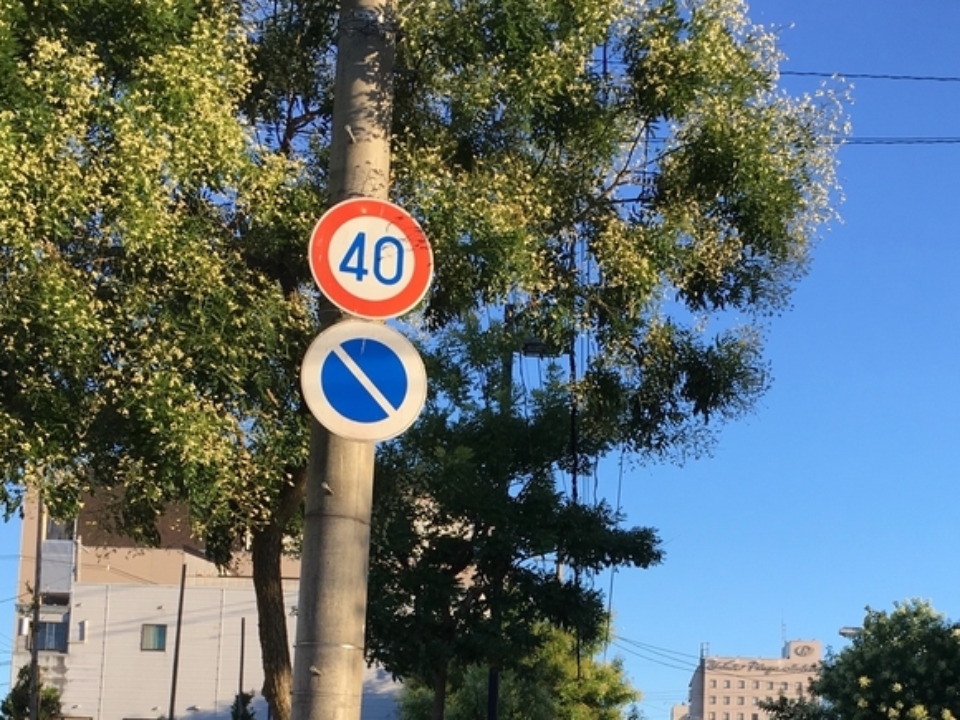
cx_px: 667
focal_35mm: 60
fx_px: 1664
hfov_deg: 31.8
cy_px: 669
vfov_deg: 23.7
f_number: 2.2
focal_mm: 4.15
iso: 25
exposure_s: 1/487
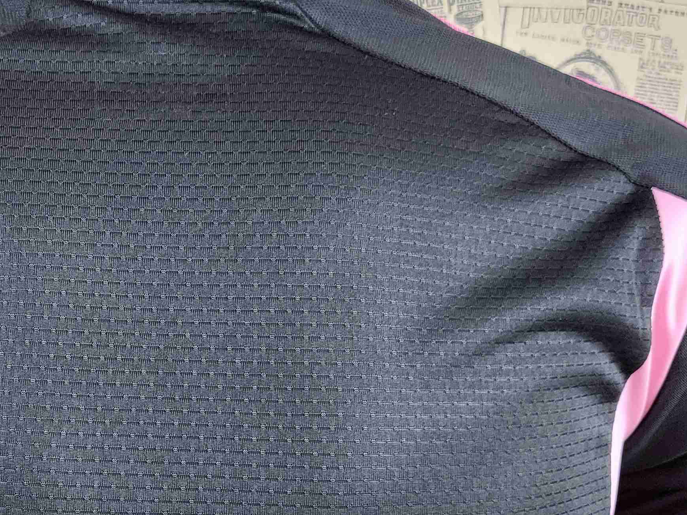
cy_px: 315
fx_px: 1191
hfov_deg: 31.6
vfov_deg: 24.4
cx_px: 164
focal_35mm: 60
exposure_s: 1/100
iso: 200
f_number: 1.8
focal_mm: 4.25
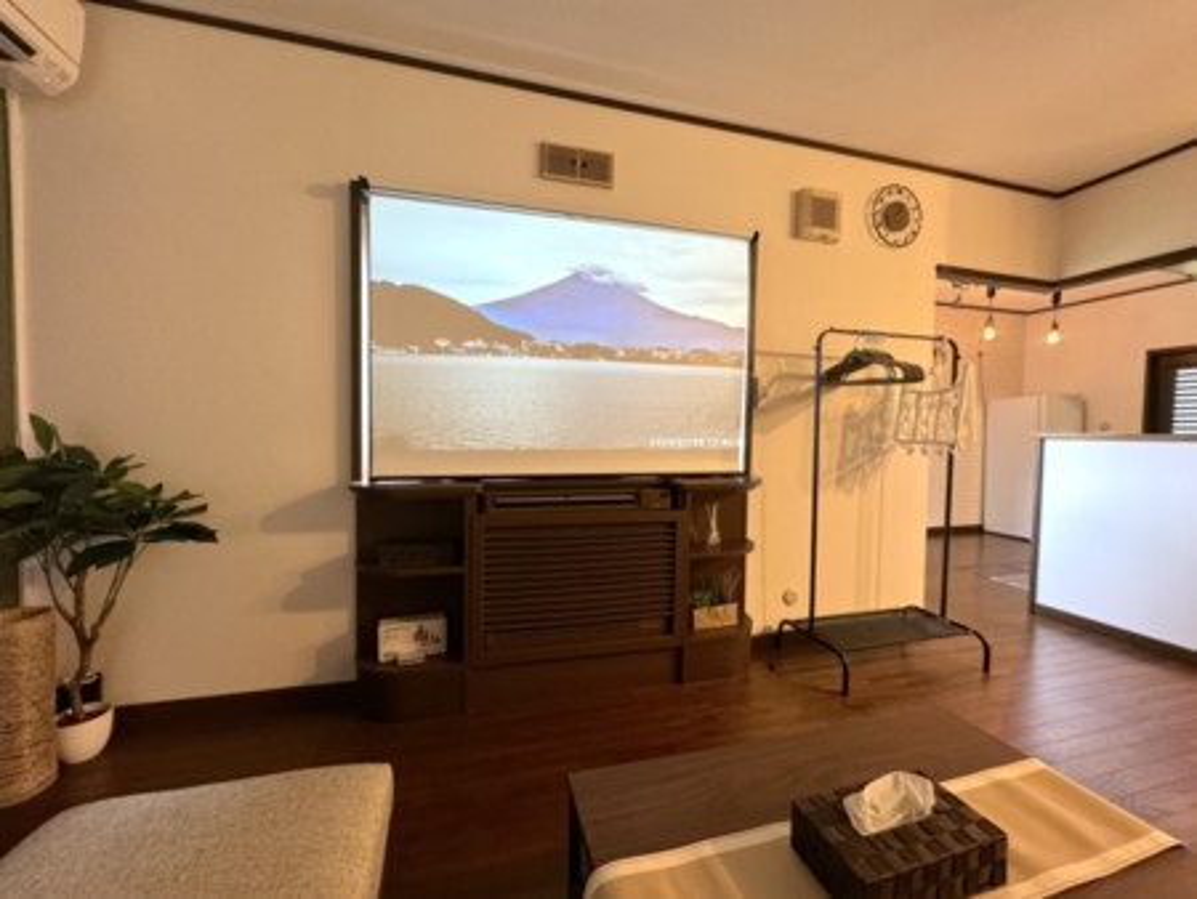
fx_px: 484
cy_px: 450
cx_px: 598
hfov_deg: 102.0
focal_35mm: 14
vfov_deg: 85.7
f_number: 2.2
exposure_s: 1/50
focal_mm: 2.22
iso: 500
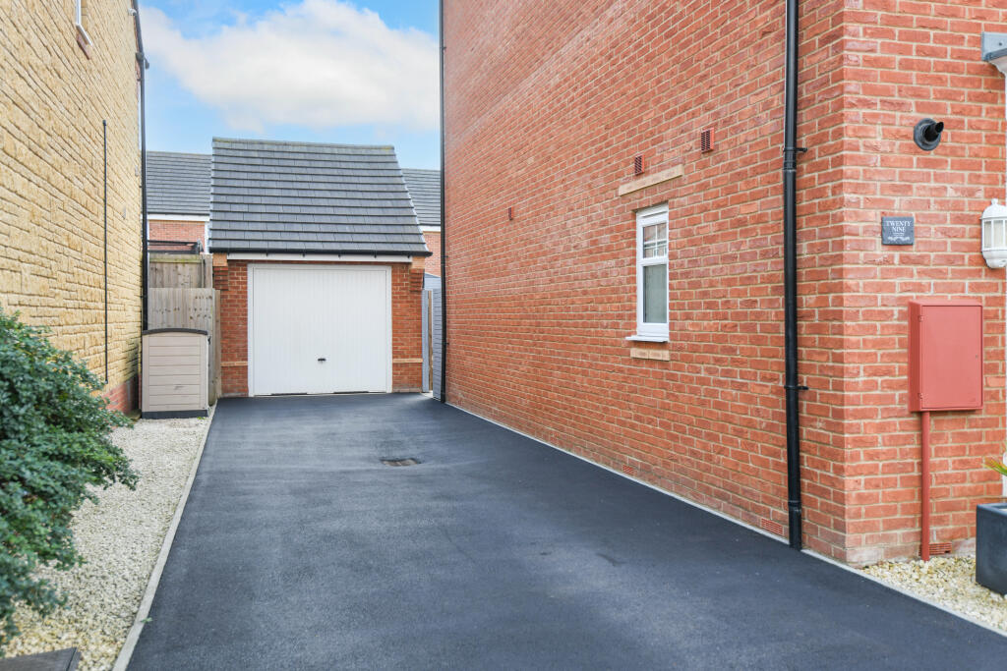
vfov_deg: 43.6
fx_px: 839
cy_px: 336
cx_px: 504
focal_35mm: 30
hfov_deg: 61.9
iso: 125
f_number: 6.3
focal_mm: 30
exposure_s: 1/200
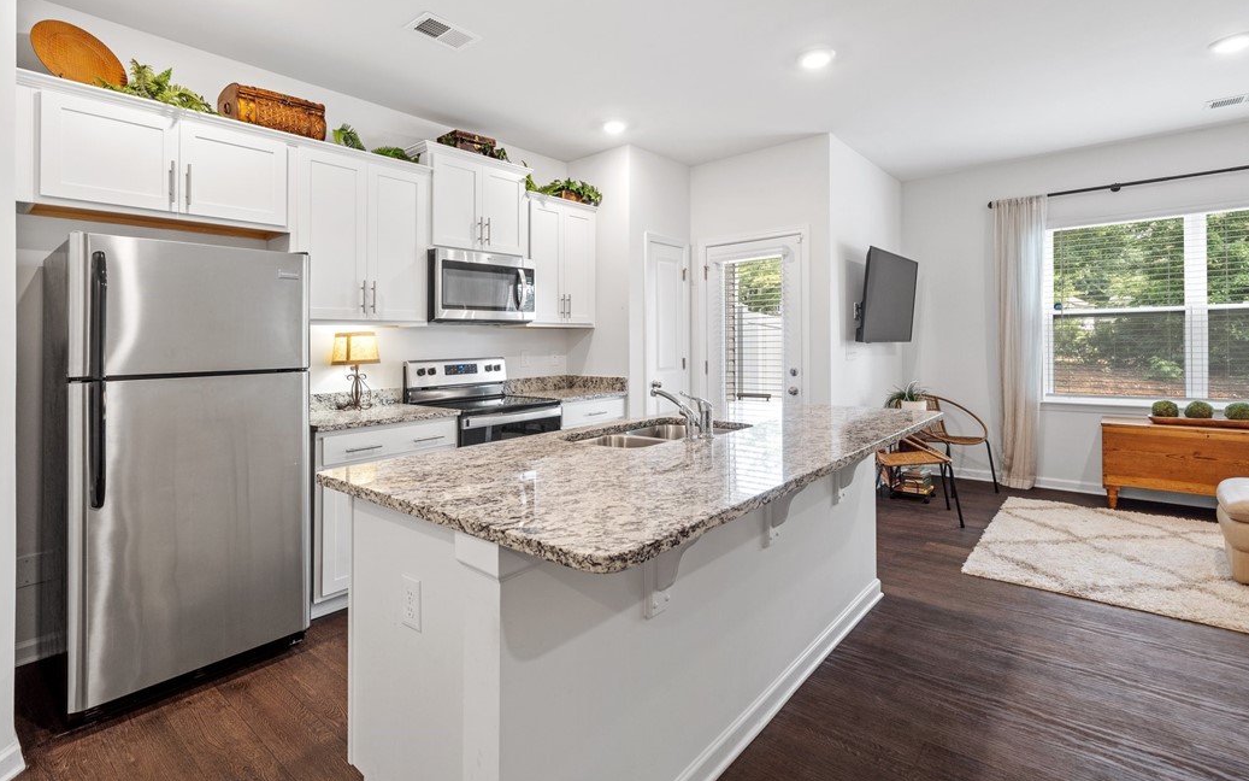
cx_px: 620
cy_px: 351
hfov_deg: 97.8
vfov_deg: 71.1
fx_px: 545
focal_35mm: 16
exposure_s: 1/2.5
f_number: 8
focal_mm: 15
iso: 320
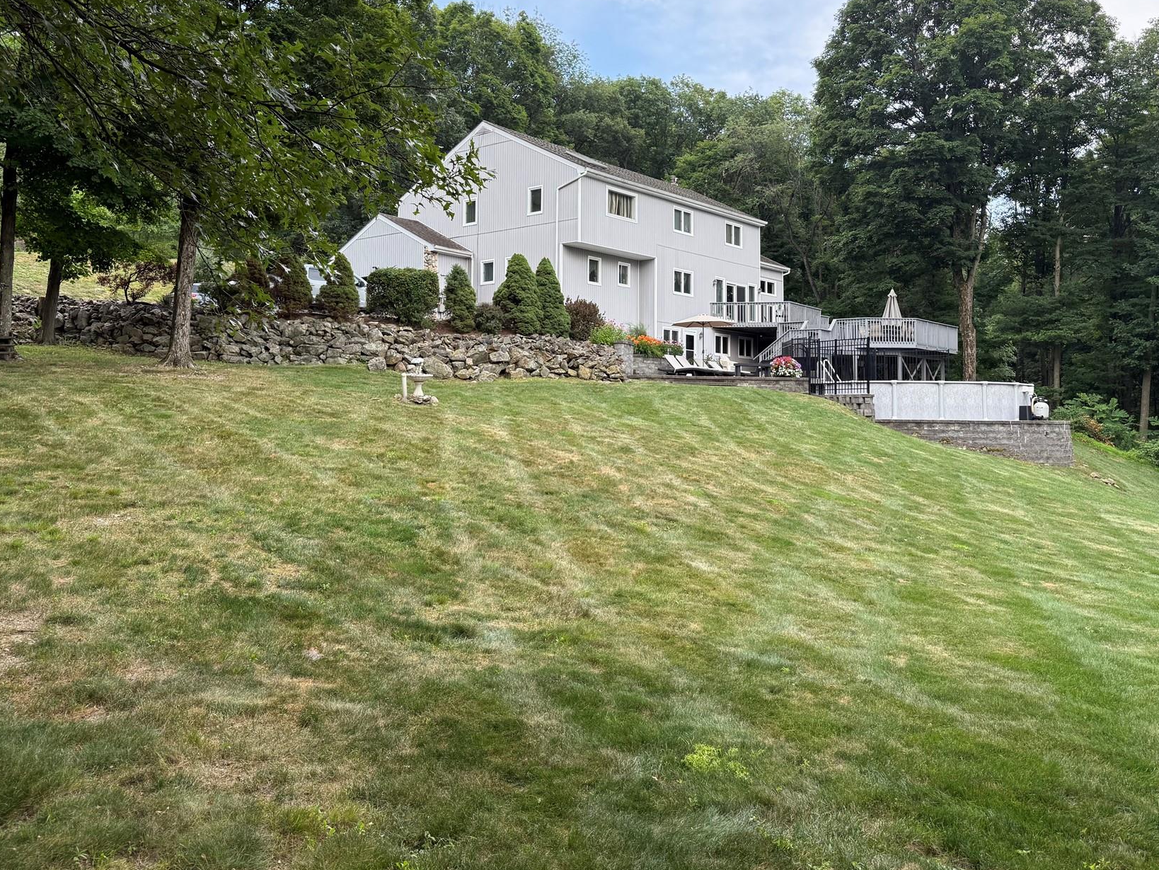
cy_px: 330
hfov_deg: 59.9
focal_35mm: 30
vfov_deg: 46.4
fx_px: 1005
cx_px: 607
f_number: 1.78
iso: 100
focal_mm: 6.76
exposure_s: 1/539
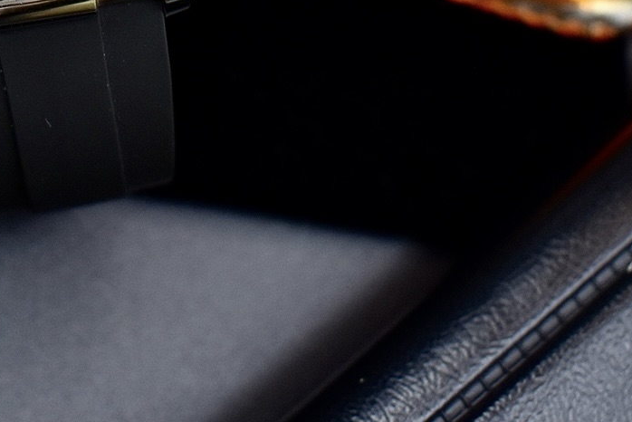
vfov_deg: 9.9
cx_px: 16
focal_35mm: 134
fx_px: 2347
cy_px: -251
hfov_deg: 15.1
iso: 400
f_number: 4
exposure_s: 1/50
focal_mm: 27
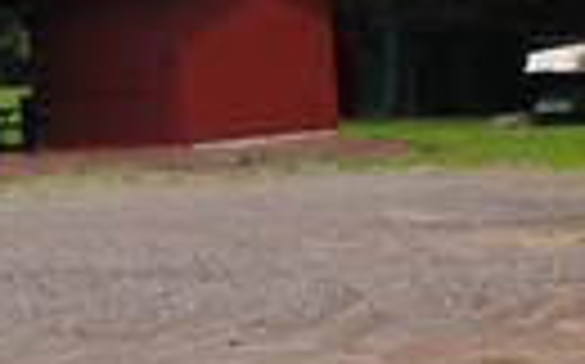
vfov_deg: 8.4
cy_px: -184
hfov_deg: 13.1
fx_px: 2421
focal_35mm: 152
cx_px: -281
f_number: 9
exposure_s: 1/200
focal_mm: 18
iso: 100
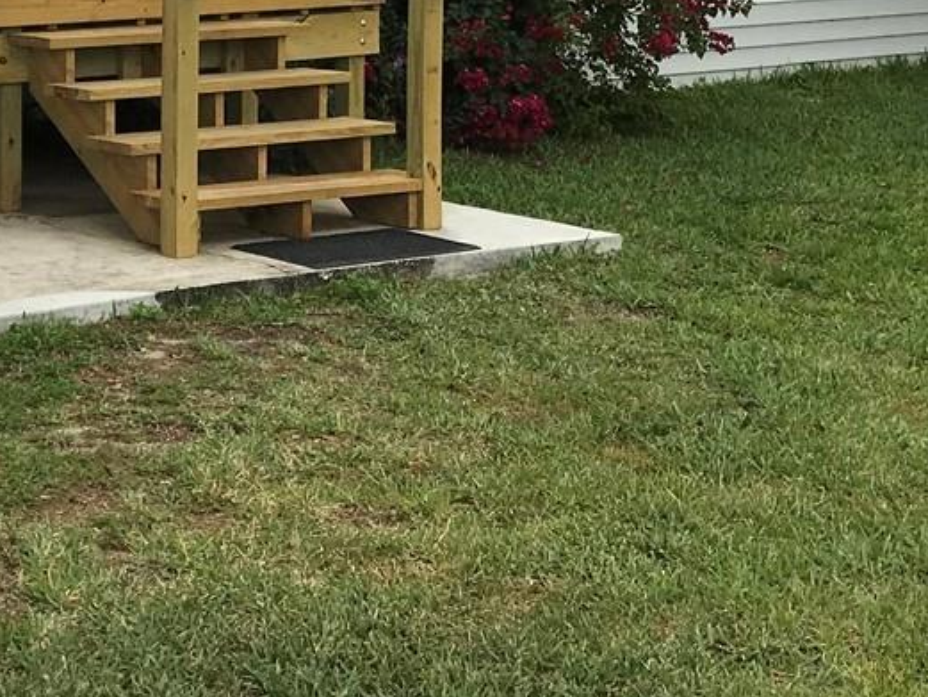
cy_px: 0
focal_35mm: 86
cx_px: 192
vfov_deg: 16.8
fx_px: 2306
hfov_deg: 22.5
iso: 20
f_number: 1.8
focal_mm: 3.99
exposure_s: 1/1808
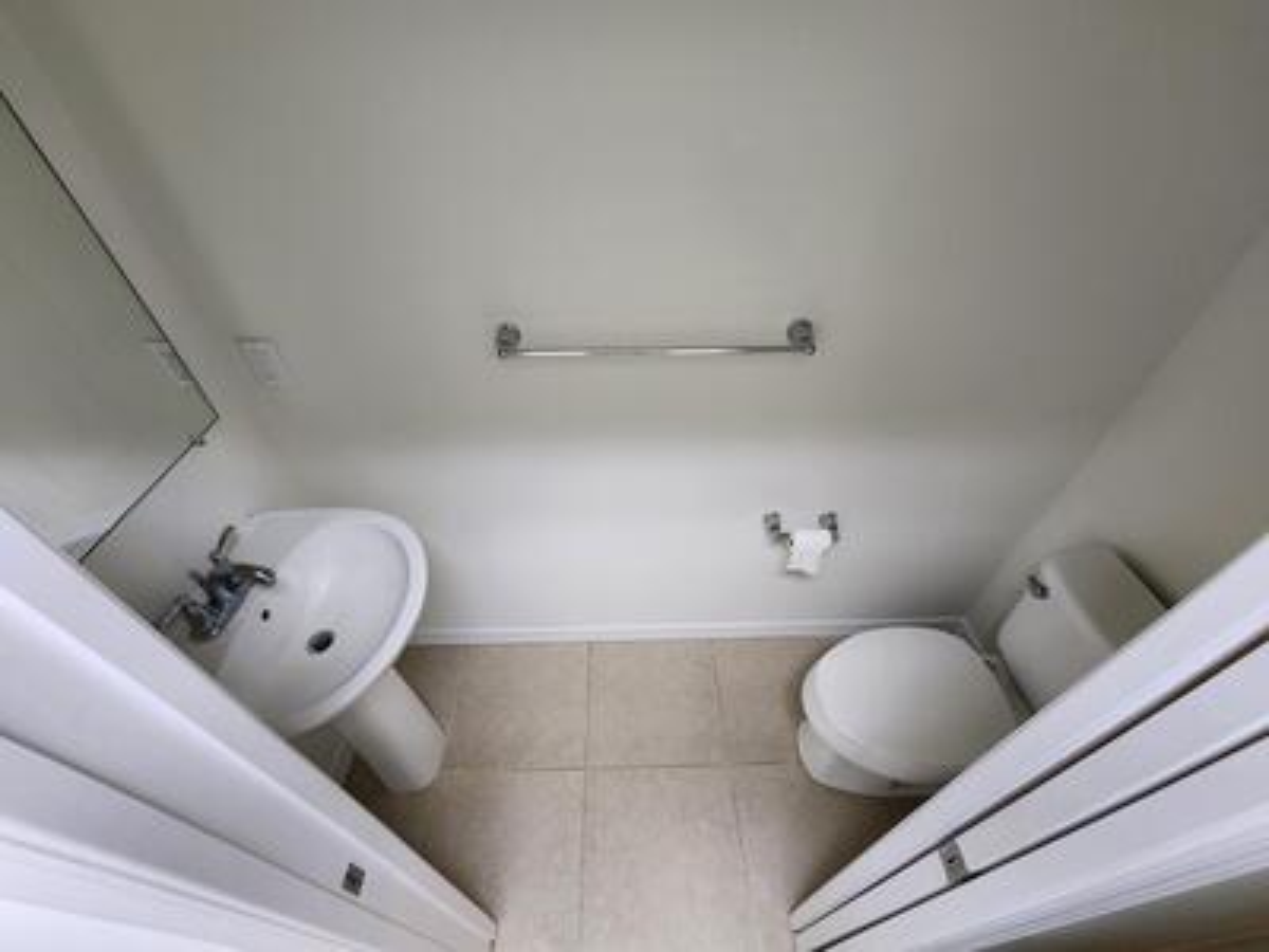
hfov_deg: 106.2
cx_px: 634
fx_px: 477
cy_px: 476
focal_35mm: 13
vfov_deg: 89.9
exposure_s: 1/40
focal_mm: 2.2
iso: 320
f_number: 2.2
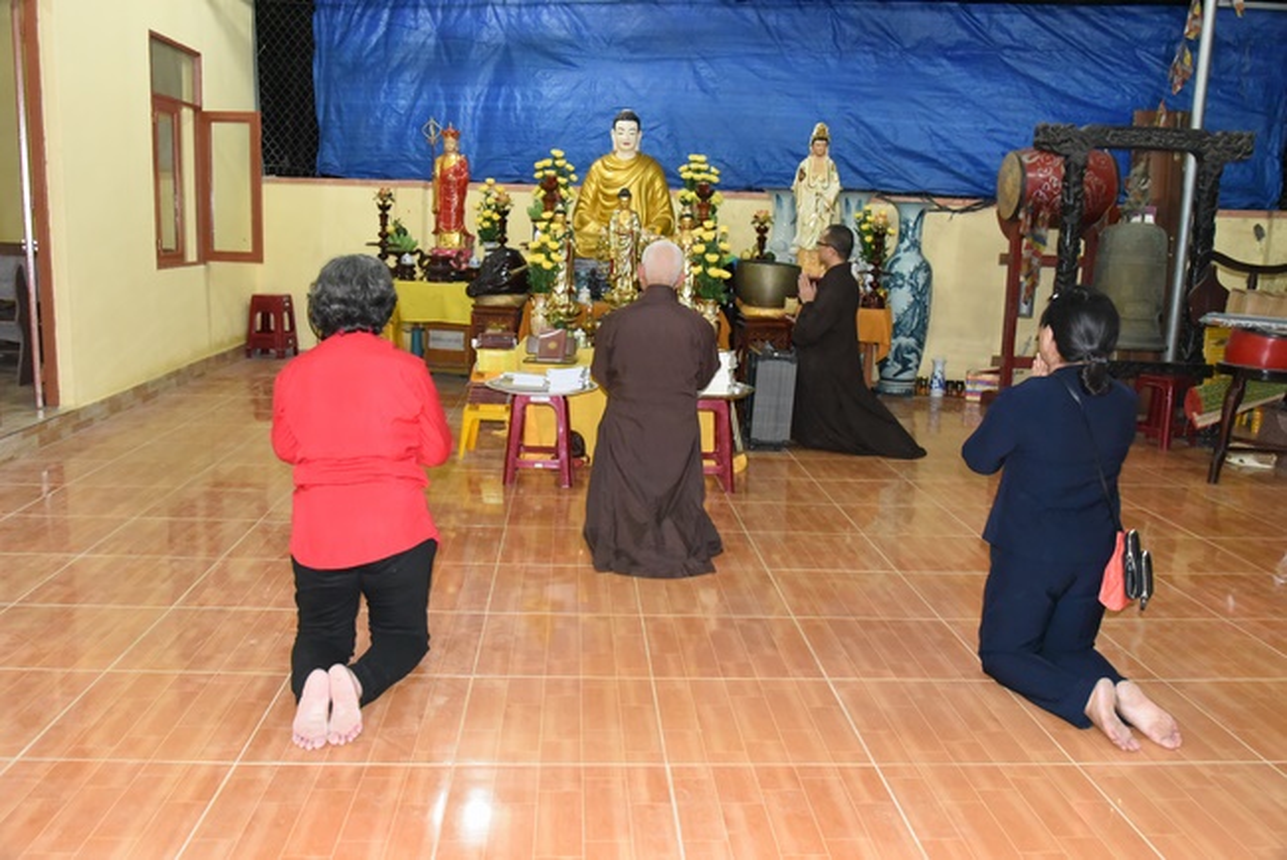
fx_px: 1073
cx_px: 644
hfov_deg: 61.9
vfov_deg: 43.6
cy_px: 430
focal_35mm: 30
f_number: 6.3
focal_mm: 30
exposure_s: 1/80
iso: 11400
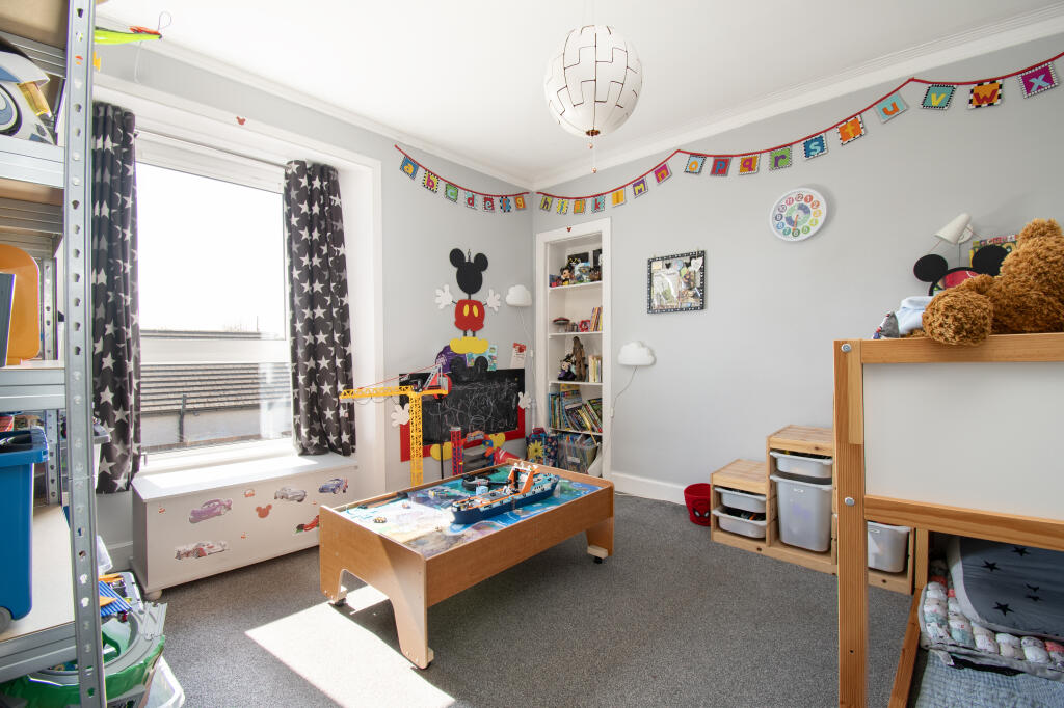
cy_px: 354
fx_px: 443
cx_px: 532
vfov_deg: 77.3
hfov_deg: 100.4
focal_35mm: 15
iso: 250
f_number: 9
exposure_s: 1/10
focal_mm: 10
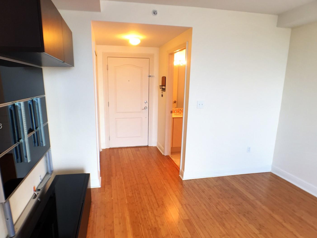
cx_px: 148
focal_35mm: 33
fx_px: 302
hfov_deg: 55.3
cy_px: 127
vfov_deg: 42.9
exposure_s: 1/60
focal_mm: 4.15
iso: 40
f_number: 2.2
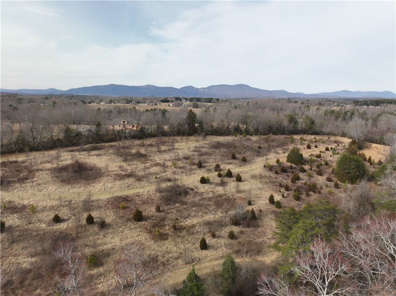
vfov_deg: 56.8
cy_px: 148
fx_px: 274
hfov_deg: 71.6
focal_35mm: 24
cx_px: 198
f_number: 2.8
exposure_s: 1/200
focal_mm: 12.29
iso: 130
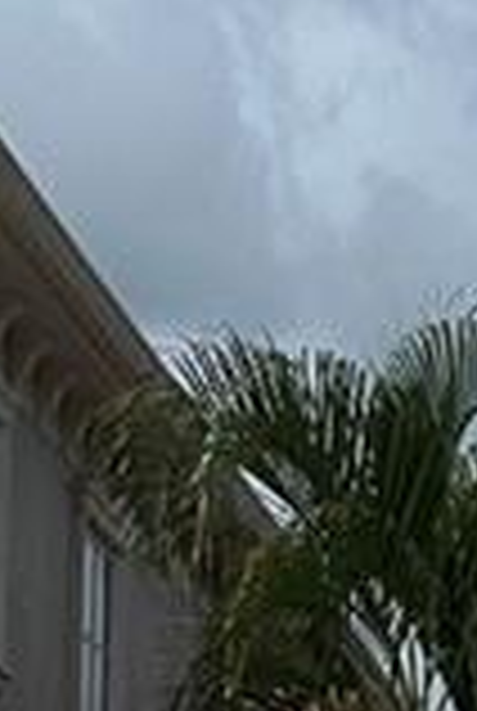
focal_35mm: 189
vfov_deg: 8.4
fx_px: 3740
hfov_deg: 7.2
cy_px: 2408
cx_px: 572
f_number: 1.78
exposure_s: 1/13699
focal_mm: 6.86
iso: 80
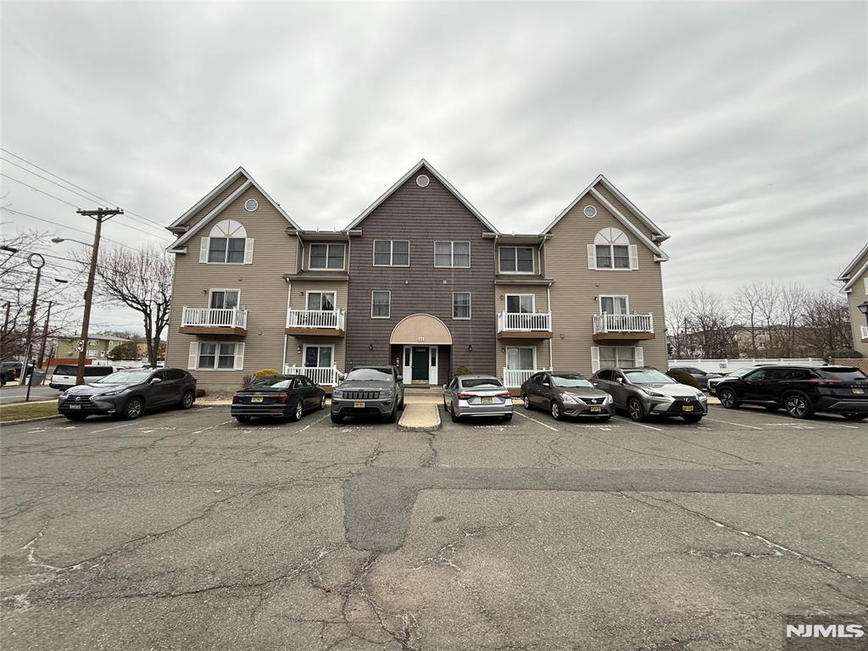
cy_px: 326
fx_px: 351
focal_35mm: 14
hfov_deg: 102.1
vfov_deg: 85.7
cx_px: 434
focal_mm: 2.22
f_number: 2.2
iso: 64
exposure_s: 1/184
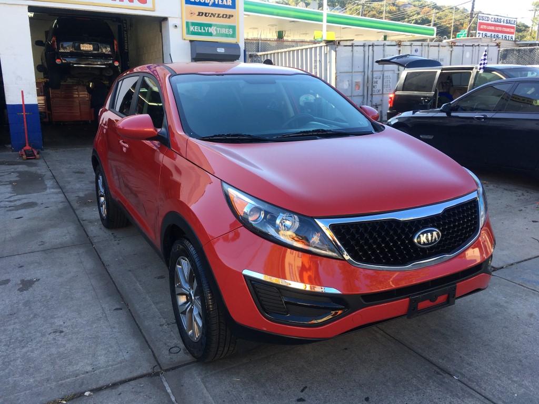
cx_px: 270
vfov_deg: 48.2
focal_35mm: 29
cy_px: 202
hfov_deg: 61.7
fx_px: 452
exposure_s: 1/199
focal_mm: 4.15
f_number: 2.2
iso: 25
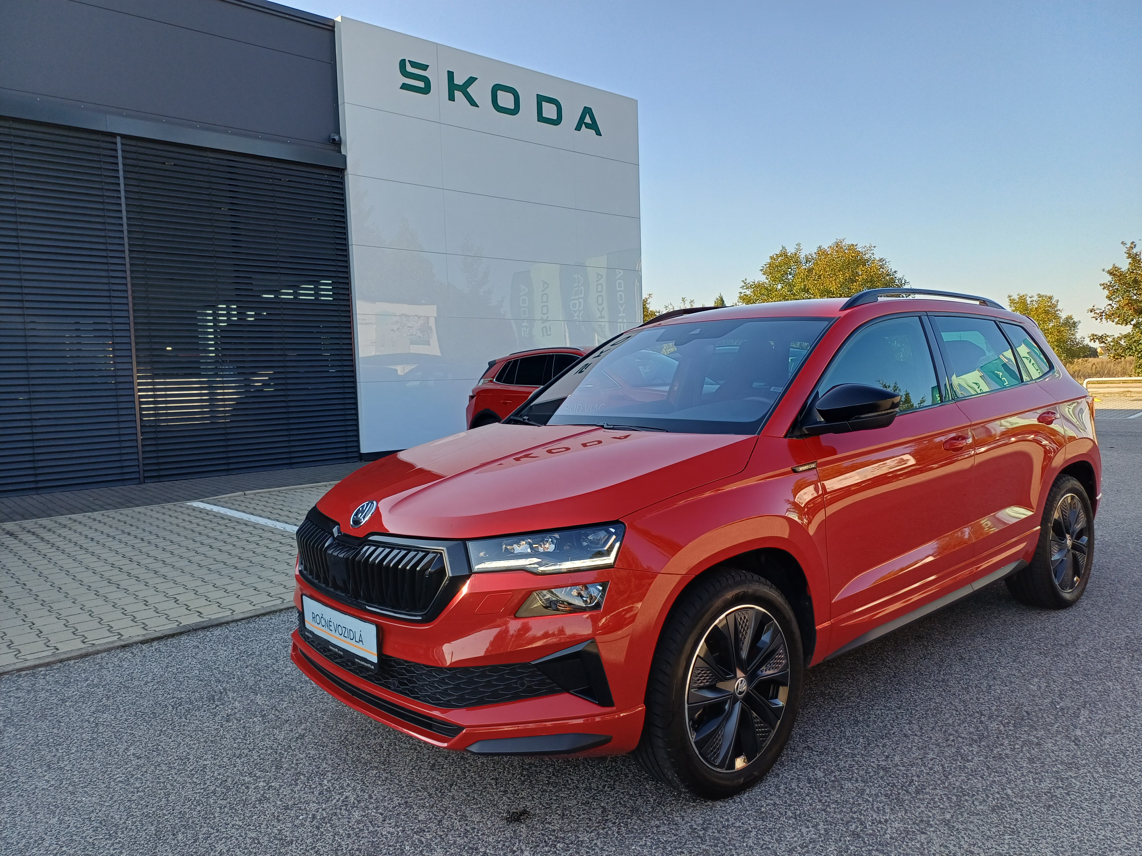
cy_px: 428
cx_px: 571
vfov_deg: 54.9
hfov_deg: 69.4
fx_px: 825
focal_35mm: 25
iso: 50
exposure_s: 1/447
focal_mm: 4.65
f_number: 1.8
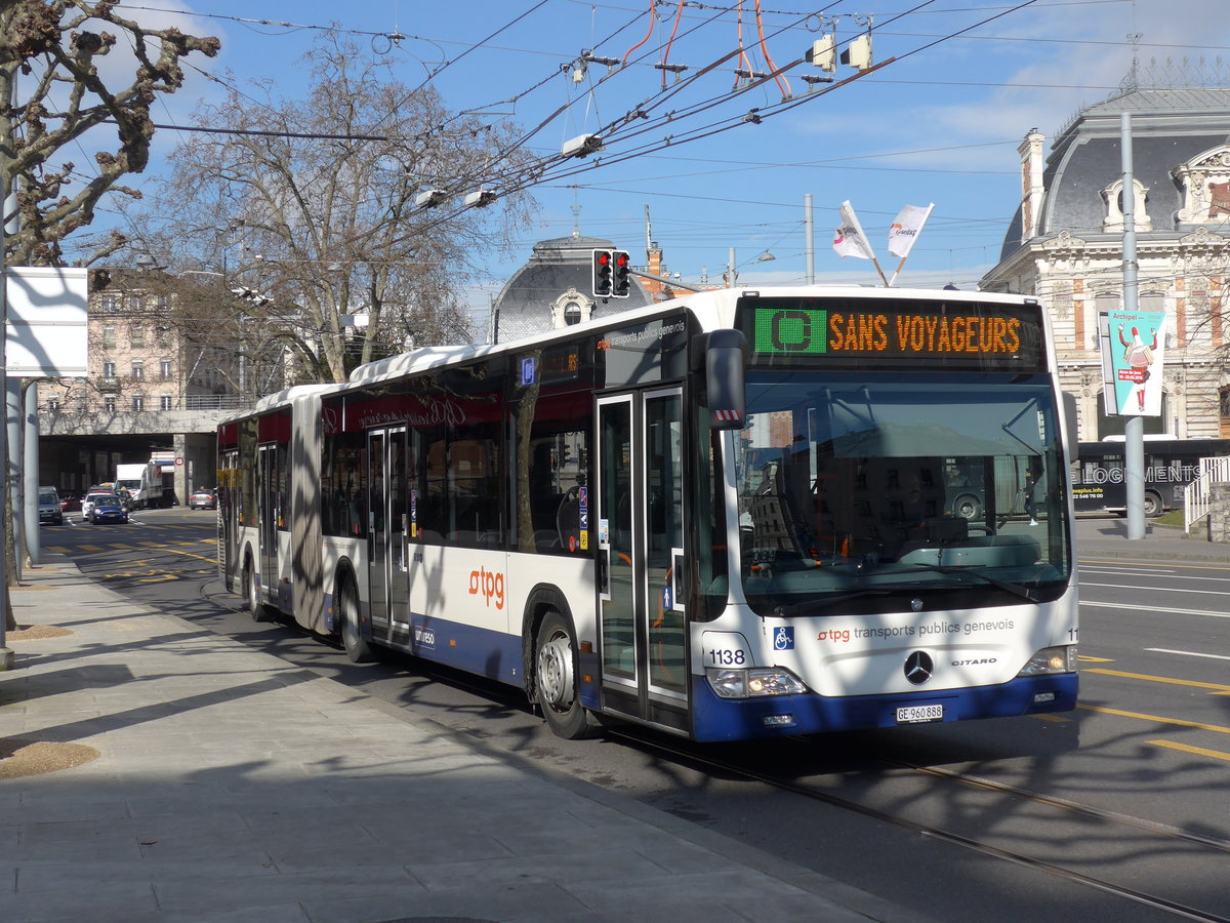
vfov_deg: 29.7
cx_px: 615
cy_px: 462
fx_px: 1741
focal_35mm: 49
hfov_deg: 38.9
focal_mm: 10.1
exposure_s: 1/1300
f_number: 3.2
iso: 80
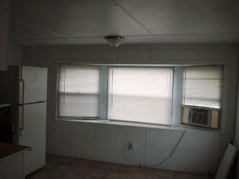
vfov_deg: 39.7
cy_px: 90
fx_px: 249
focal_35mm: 36
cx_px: 120
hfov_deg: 51.4
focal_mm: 6
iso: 131
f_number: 2.7
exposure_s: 1/128
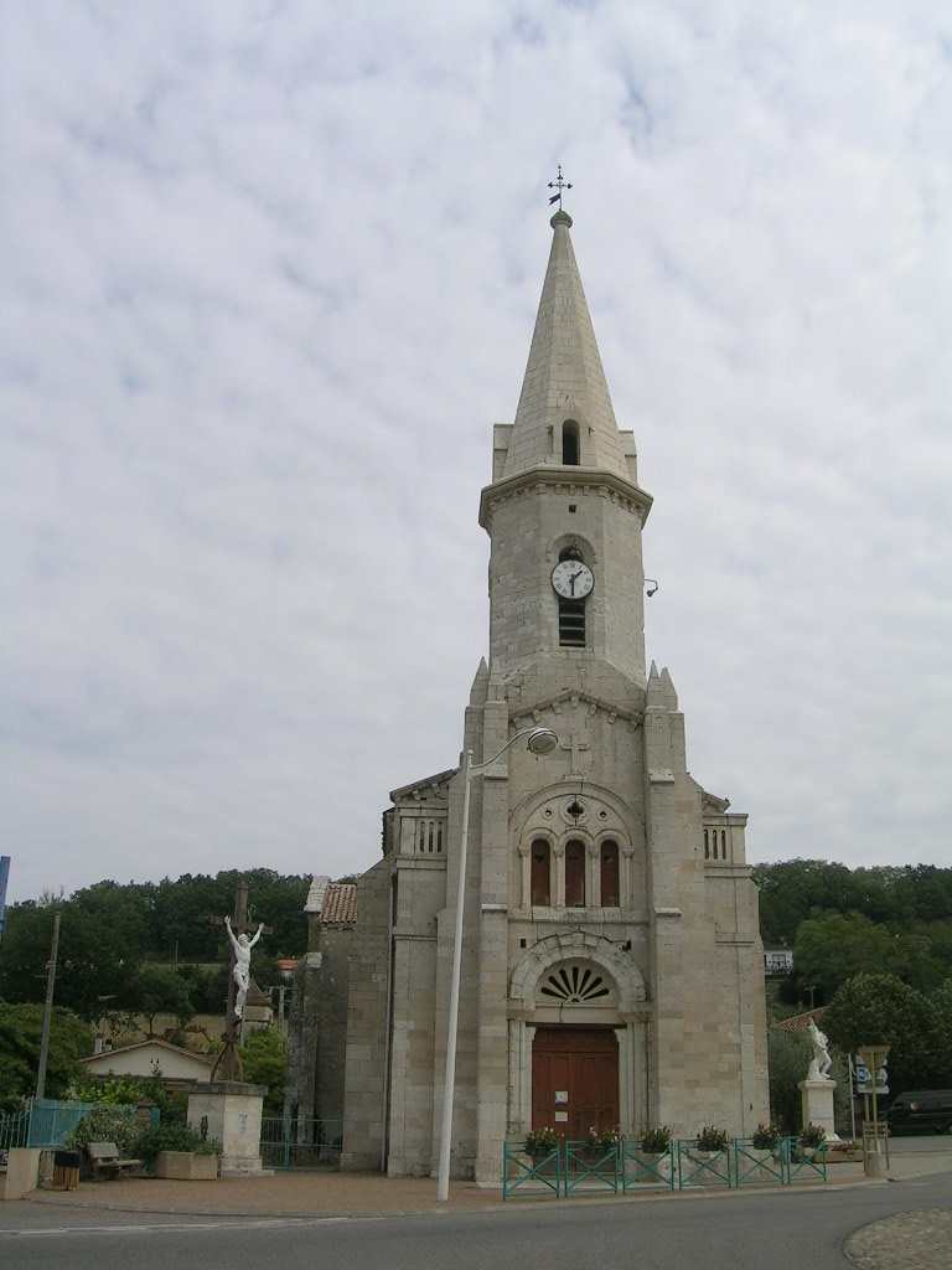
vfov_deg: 52.6
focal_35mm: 35
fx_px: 1283
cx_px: 476
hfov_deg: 40.7
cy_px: 635
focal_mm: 5.4
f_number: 4.8
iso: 50
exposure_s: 1/830
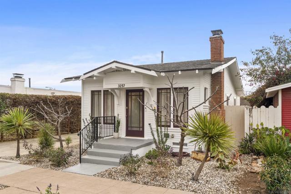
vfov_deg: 46.4
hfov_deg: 65.5
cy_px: 97
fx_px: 226
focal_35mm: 28
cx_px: 146
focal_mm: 28
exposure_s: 1/200
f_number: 8
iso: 500
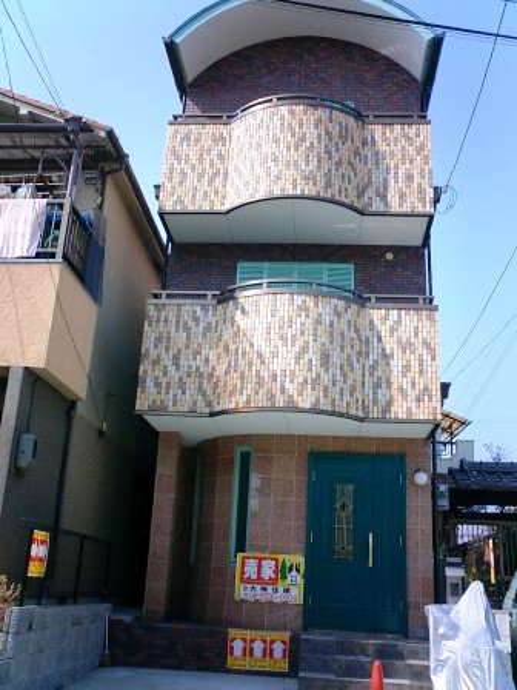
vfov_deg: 50.1
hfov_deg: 38.7
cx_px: 258
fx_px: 737
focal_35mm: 37
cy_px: 345
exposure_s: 1/640
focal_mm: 5.6
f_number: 3.5
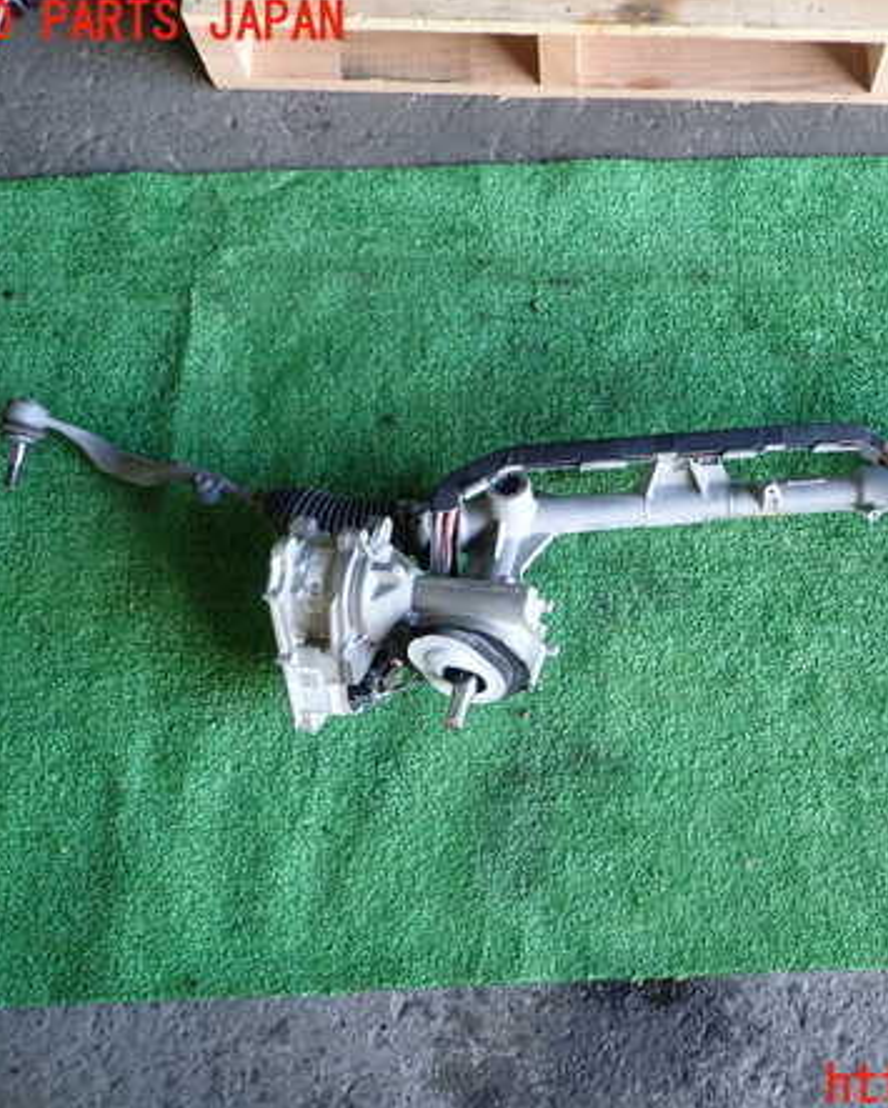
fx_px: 1214
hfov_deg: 39.3
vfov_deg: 49.1
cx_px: 640
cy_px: 555
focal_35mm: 37
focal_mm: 5.05
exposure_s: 1/60
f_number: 2.2
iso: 200
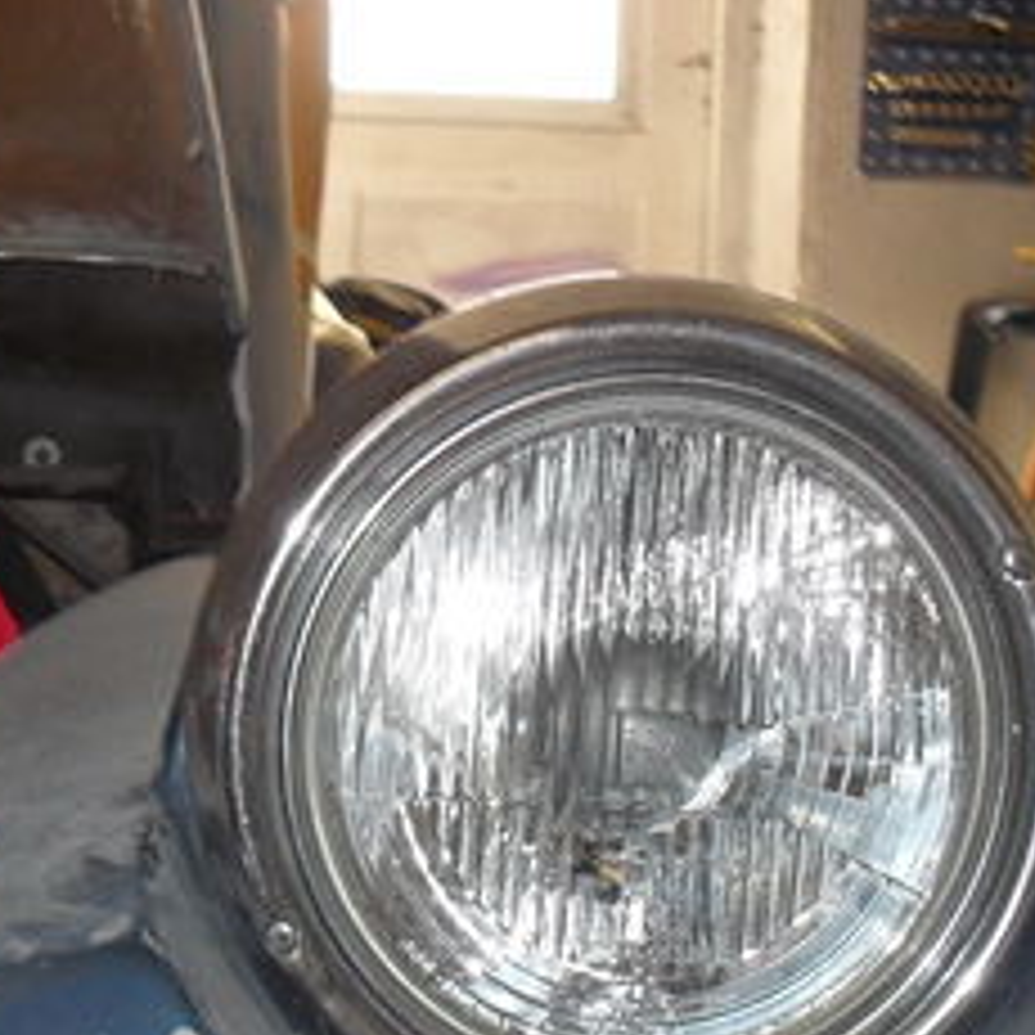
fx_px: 2909
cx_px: 364
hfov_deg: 20.1
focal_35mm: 86
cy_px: 1040
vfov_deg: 19.6
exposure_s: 1/45
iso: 200
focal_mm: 6.2
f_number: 2.8
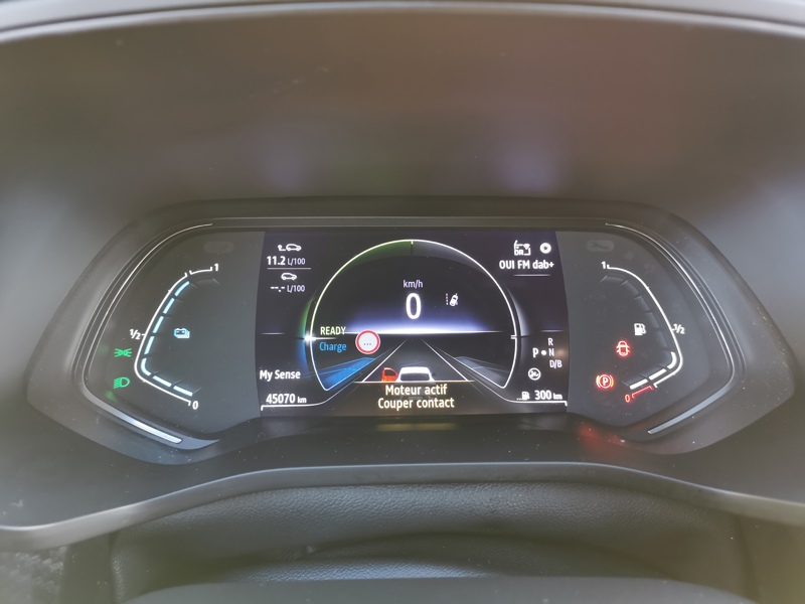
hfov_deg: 65.3
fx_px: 628
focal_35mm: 27
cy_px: 302
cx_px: 402
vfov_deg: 51.4
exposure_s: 1/50
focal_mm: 5.58
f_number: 1.8
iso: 320
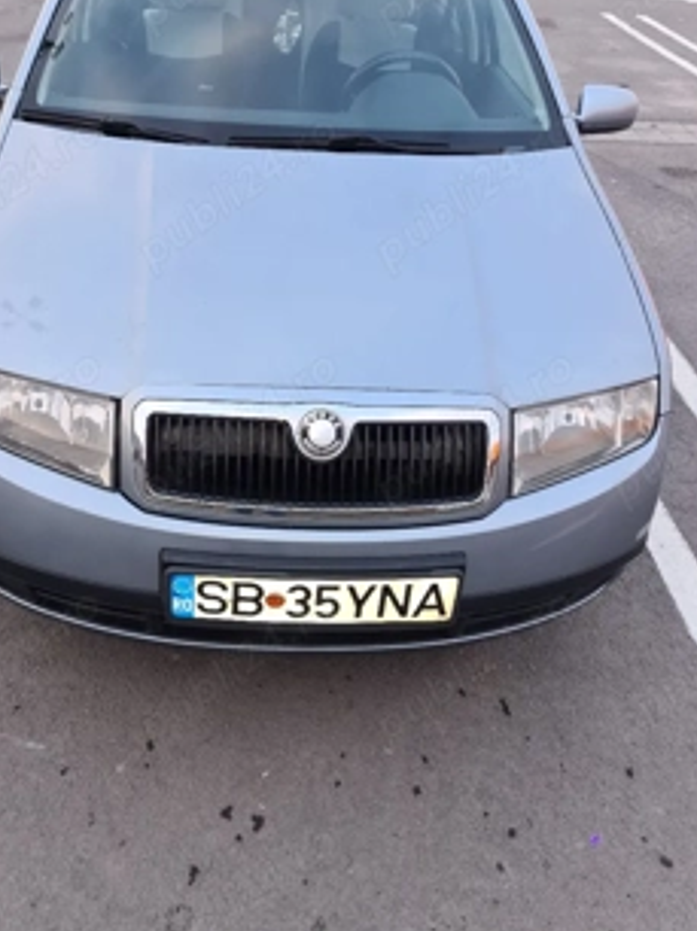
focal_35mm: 34
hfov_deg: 41.6
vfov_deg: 54.0
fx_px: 914
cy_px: 466
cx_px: 298
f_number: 1.8
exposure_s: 1/50
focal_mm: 5.4
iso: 50
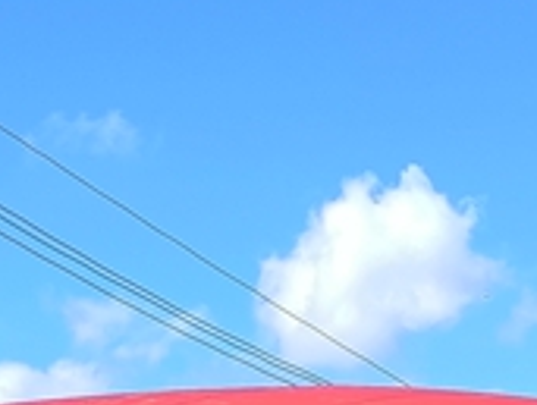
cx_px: 148
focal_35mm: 126
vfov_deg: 10.7
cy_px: 845
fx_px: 1959
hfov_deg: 15.6
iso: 100
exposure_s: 1/845
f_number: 1.9
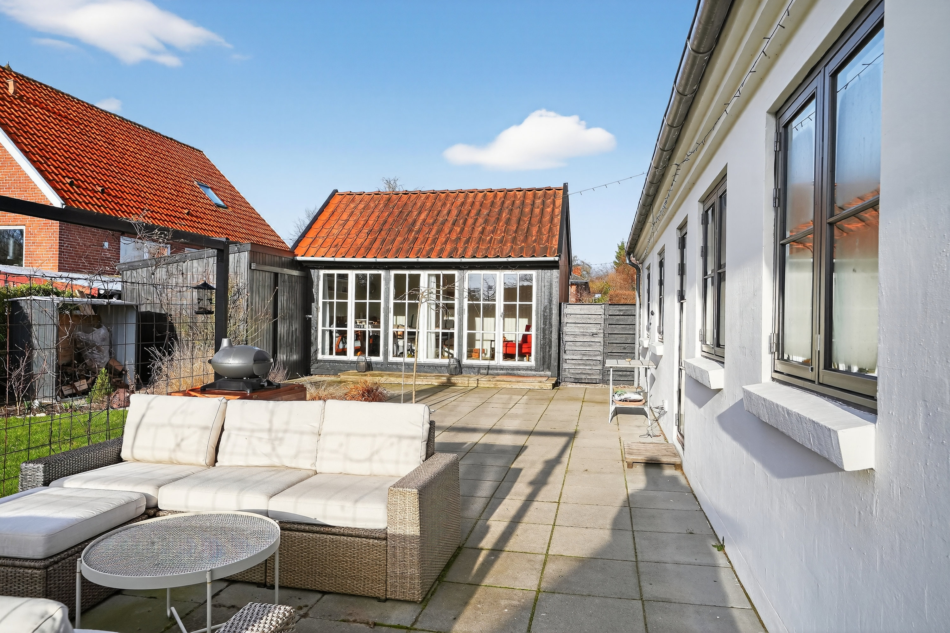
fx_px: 607
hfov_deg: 76.1
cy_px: 316
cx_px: 475
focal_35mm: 23
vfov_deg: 55.1
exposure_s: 1/2000
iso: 400
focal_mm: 23
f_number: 8
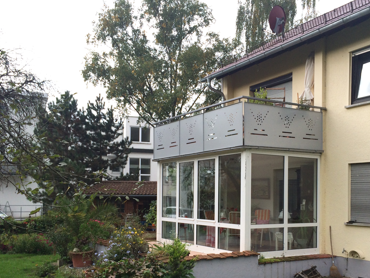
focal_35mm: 42
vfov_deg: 34.0
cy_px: 188
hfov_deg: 44.5
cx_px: 223
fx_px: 449
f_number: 2.2
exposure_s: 1/695
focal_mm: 4.12
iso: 32
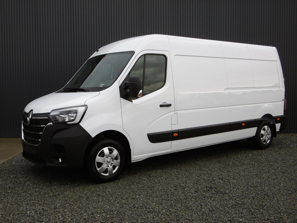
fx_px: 326
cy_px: 112
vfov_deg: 37.7
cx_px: 148
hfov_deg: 49.0
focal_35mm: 38
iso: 100
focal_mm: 6.8
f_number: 3.7
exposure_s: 1/60
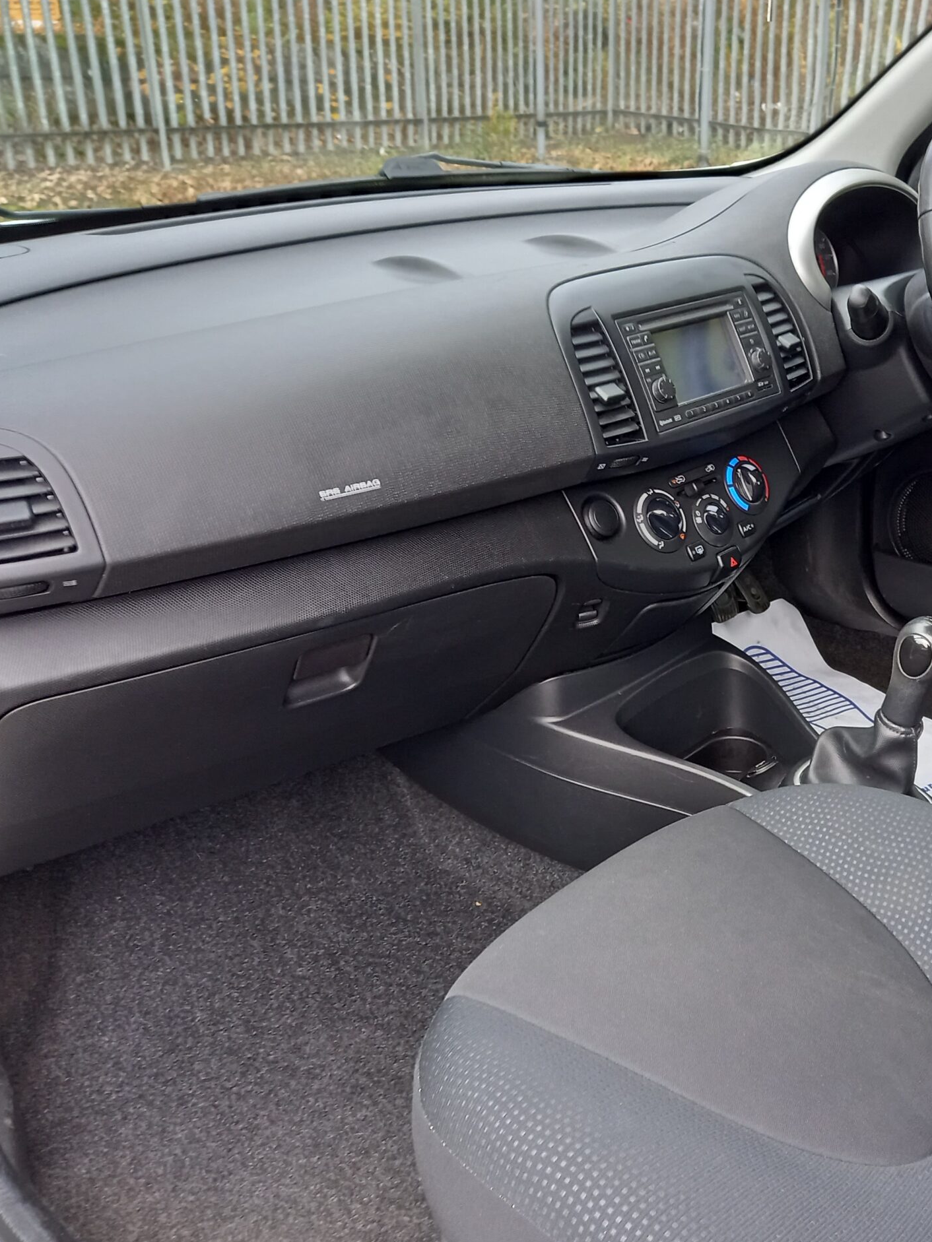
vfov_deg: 54.0
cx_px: 714
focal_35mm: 34
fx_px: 1220
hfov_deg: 40.5
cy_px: 628
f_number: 2
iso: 250
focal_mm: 4.6
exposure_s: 1/30
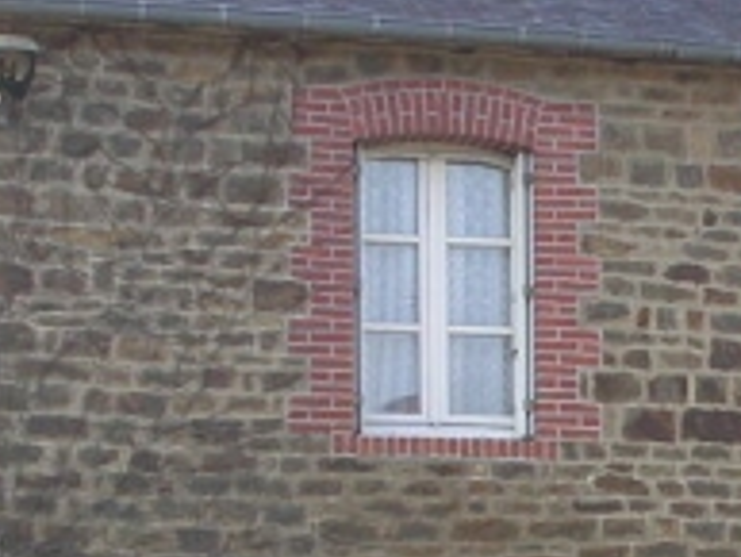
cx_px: 772
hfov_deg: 11.8
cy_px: 488
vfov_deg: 8.9
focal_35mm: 166
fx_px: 3556
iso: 100
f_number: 5.7
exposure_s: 1/142
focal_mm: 9.8
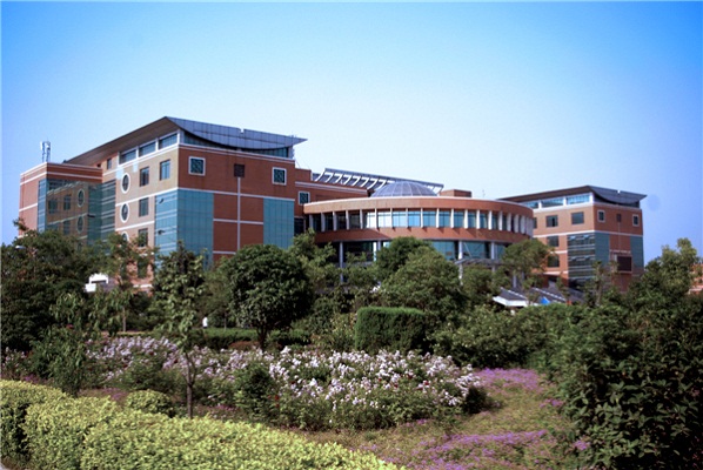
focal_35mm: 39
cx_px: 352
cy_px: 235
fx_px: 762
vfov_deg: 34.3
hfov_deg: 49.5
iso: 200
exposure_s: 1/750
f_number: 4
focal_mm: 26.25
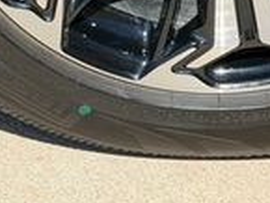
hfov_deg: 9.3
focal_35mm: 212
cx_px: 173
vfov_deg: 6.9
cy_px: -147
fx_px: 1655
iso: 64
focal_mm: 6.76
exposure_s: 1/2976
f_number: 1.78
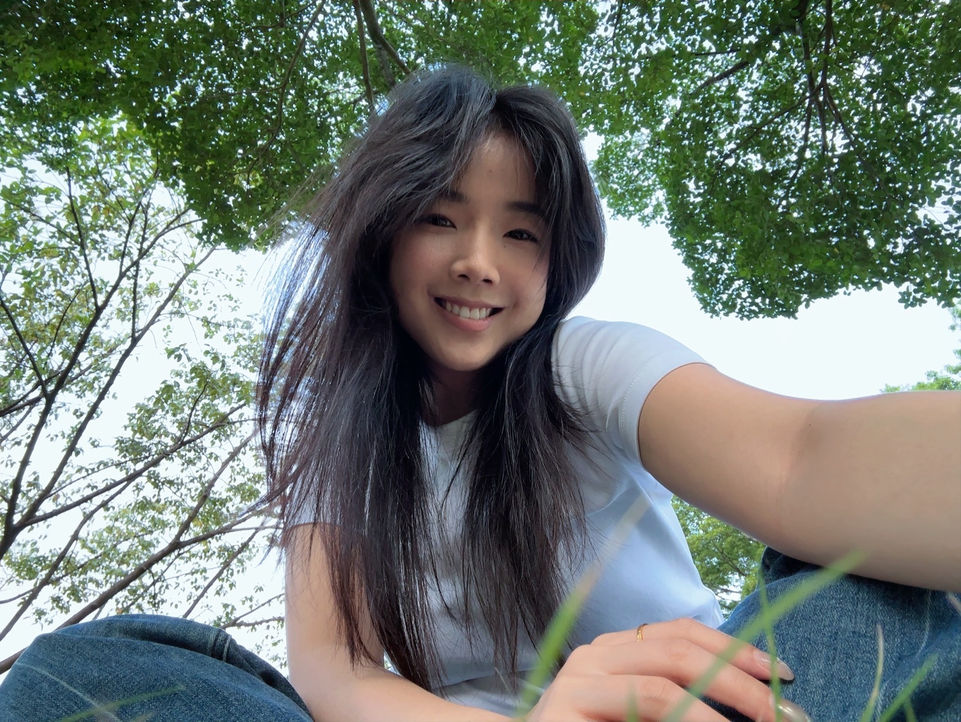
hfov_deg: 73.9
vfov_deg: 58.9
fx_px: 639
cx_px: 480
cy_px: 361
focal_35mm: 23
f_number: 1.9
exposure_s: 1/60
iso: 160
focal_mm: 2.69
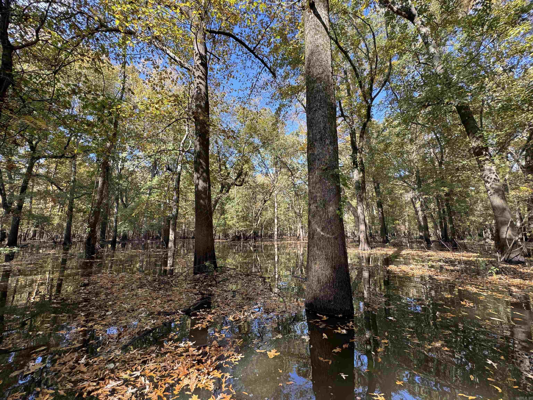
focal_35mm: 14
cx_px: 266
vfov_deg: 85.7
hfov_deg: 102.1
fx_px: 216
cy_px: 200
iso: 40
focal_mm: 2.22
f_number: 2.2
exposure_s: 1/179
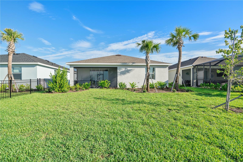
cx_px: 122
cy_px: 81
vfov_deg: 70.4
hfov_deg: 93.3
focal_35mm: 17
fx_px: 115
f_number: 8
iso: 250
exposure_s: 1/750
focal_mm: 17
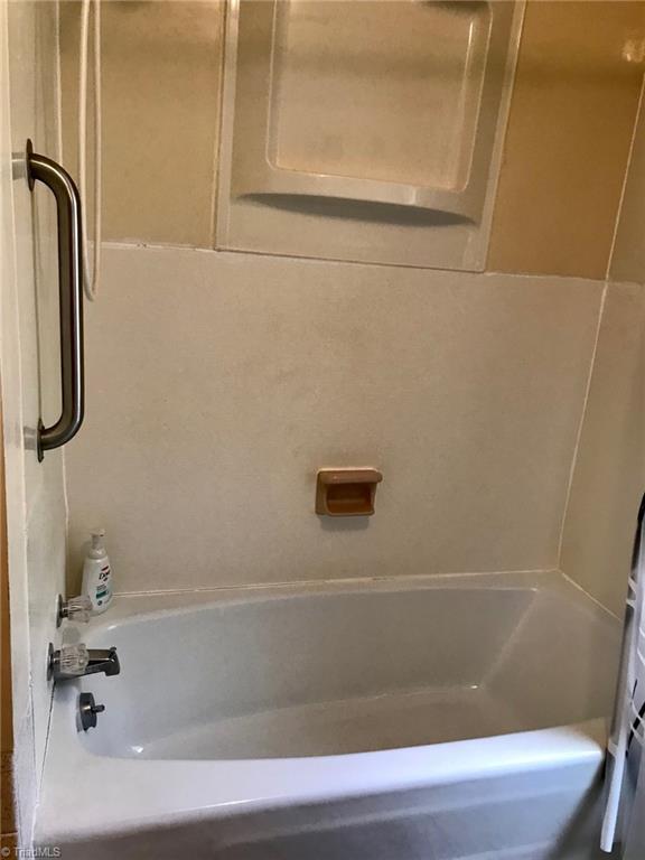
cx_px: 322
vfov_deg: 63.4
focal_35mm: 28
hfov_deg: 49.7
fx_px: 696
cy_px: 430
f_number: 1.8
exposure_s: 1/17
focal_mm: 3.99
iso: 40
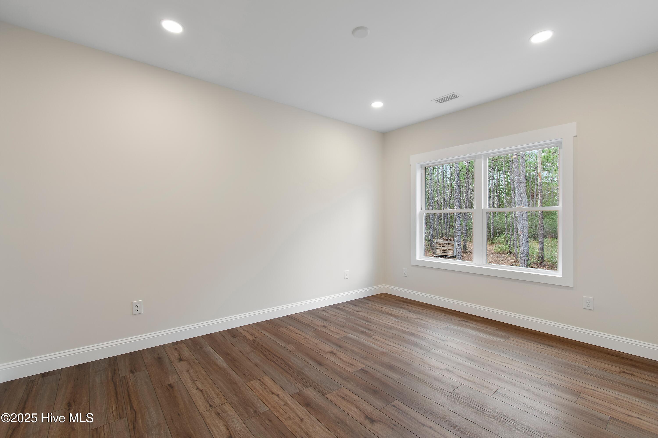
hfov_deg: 100.4
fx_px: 274
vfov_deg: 77.3
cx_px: 329
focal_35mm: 15
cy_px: 219
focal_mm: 10
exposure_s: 1/6
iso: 100
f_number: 4.5
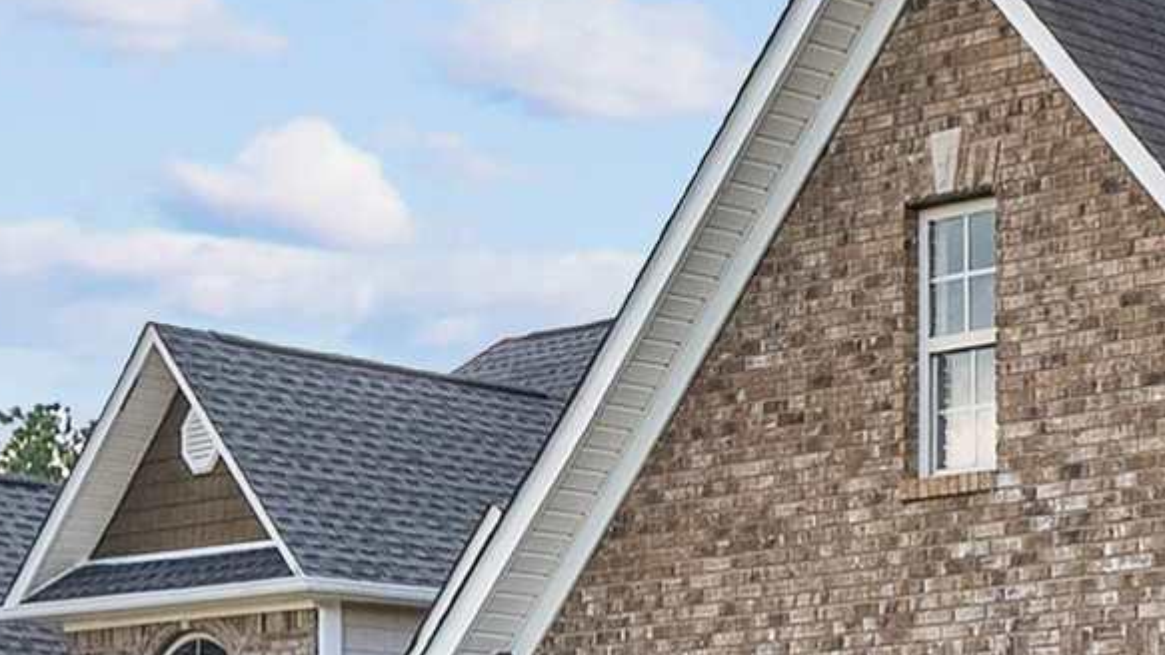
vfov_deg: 10.3
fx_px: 3584
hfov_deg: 15.5
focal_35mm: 116
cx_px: 2174
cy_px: 710
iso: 400
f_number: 8
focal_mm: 21
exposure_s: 1/160
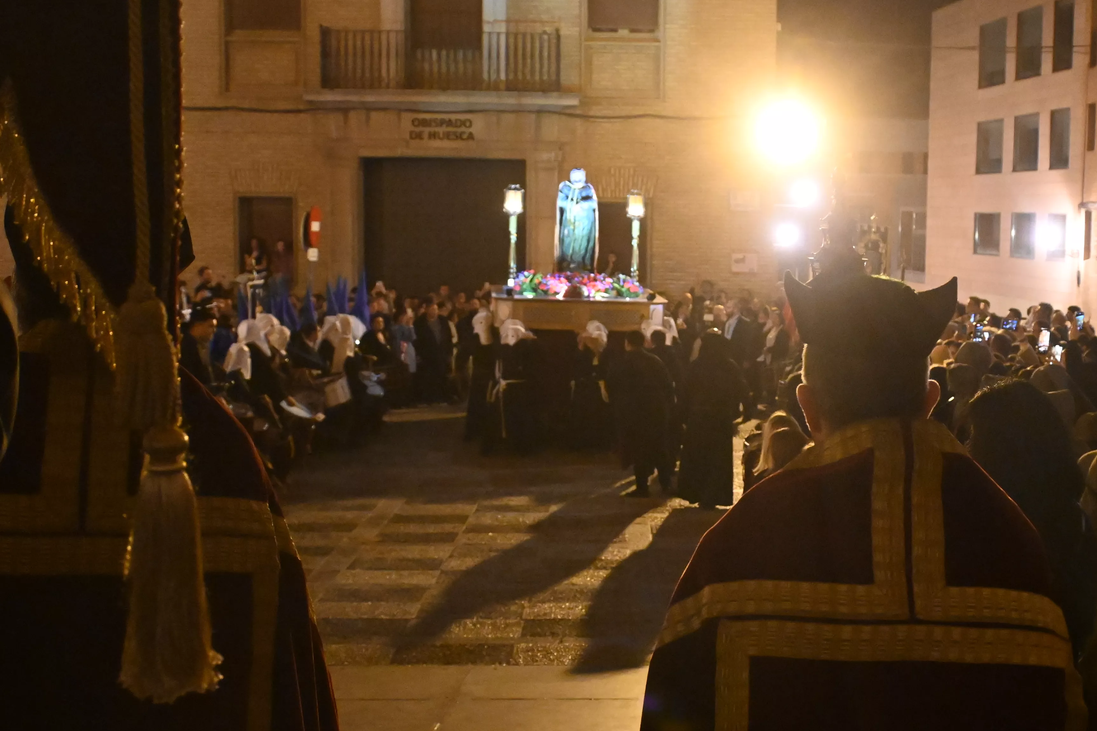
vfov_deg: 23.4
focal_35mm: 58
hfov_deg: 34.2
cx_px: 737
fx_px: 1767
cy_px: 400
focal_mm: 24
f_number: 4.2
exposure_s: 1/50
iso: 6400
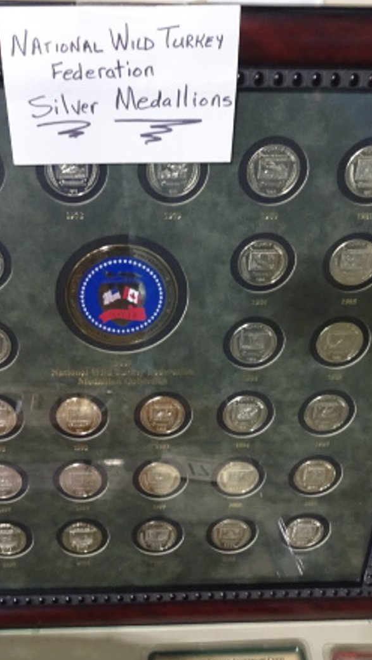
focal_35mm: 38
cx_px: 144
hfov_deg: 31.1
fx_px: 666
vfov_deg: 52.8
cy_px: 318
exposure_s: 1/20
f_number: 3.5
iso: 800
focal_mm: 4.1
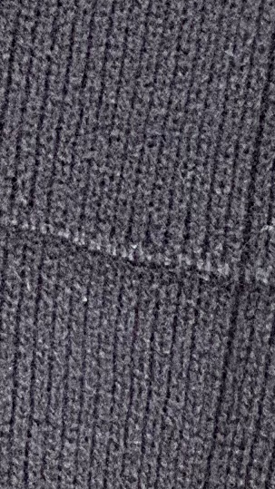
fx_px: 8132
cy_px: -364
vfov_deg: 3.4
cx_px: -770
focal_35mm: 627
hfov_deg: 1.9
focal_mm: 9
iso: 50
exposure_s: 1/121
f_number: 2.8
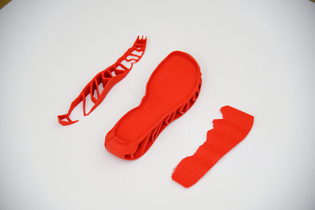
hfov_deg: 23.6
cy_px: 105
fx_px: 753
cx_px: 158
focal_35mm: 86
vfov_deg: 15.9
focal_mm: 86
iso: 1800
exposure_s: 1/125
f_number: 4
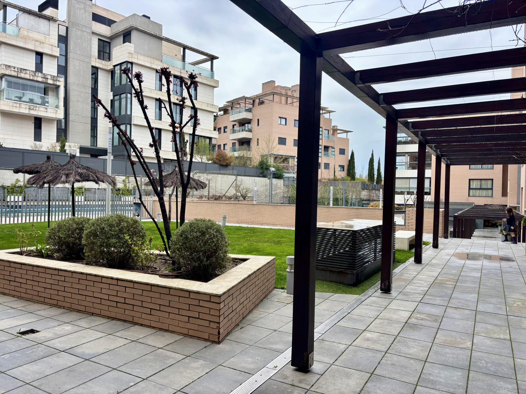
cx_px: 263
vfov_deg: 53.1
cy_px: 197
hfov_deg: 67.3
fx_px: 395
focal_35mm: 26
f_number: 1.6
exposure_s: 1/327
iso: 50
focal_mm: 5.96
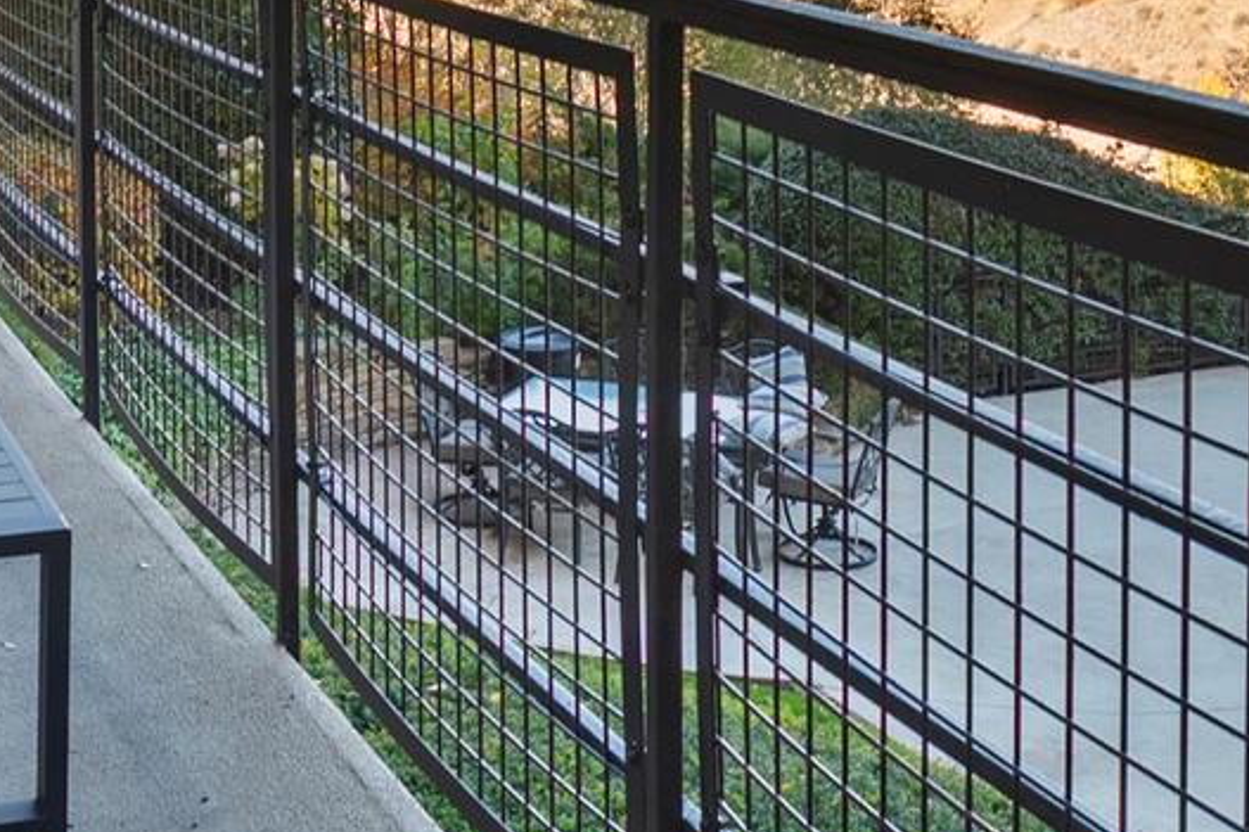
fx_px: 2428
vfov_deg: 18.3
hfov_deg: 28.8
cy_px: -207
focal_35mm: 70
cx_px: 479
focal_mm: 18
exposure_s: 1/40
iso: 800
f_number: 8
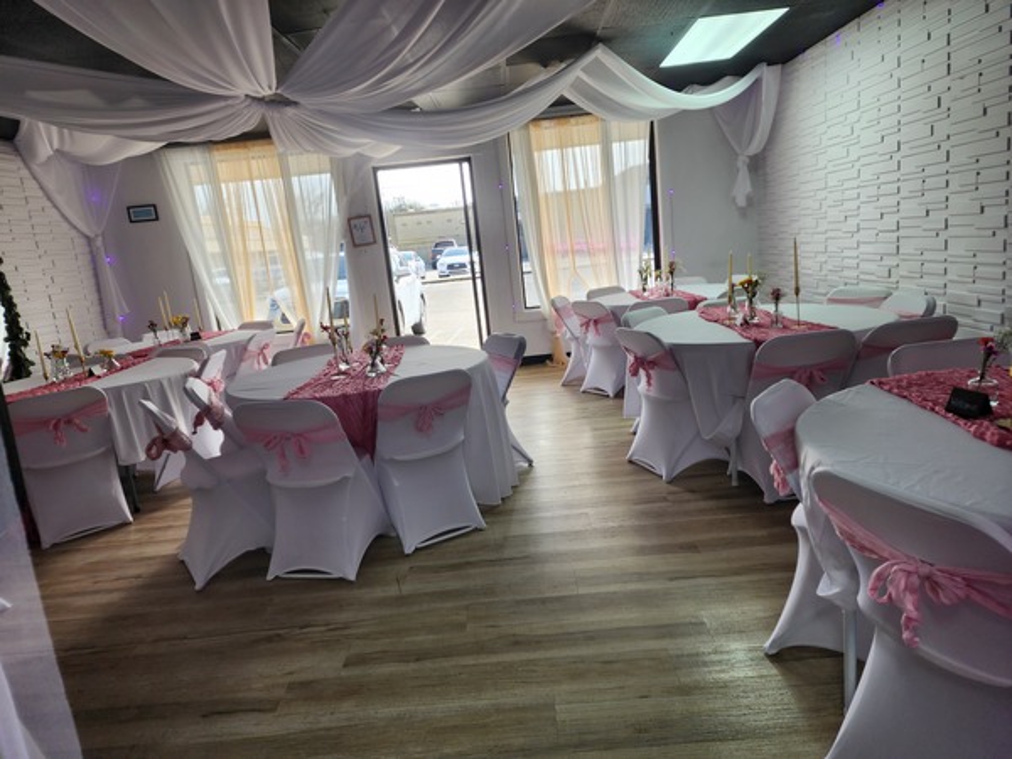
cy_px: 380
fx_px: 672
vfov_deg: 58.9
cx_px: 506
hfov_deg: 73.9
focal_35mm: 23
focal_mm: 6.4
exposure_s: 1/120
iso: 25
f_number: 1.8
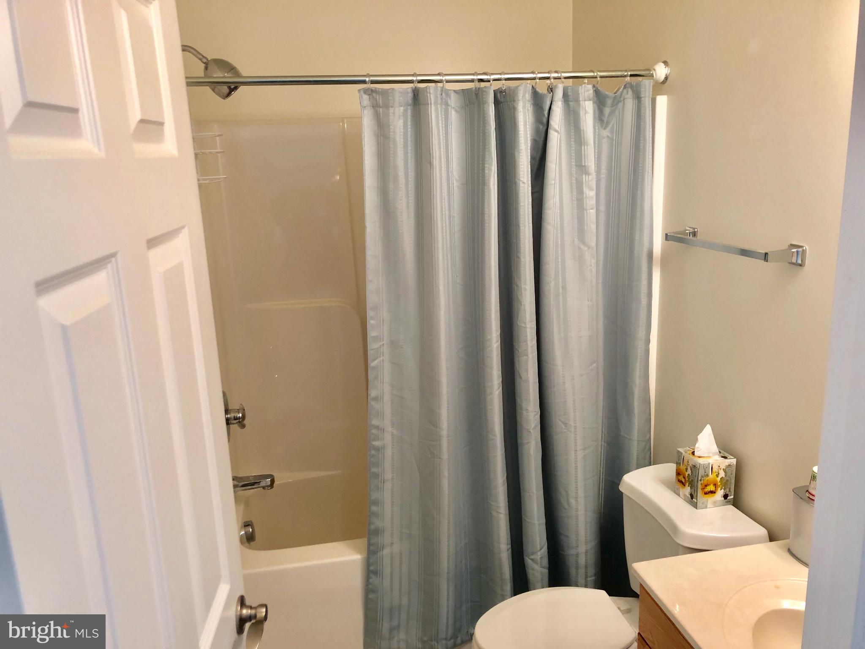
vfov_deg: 49.7
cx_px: 432
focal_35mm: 28
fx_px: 700
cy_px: 324
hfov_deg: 63.4
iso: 40
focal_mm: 4
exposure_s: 1/20
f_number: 1.8
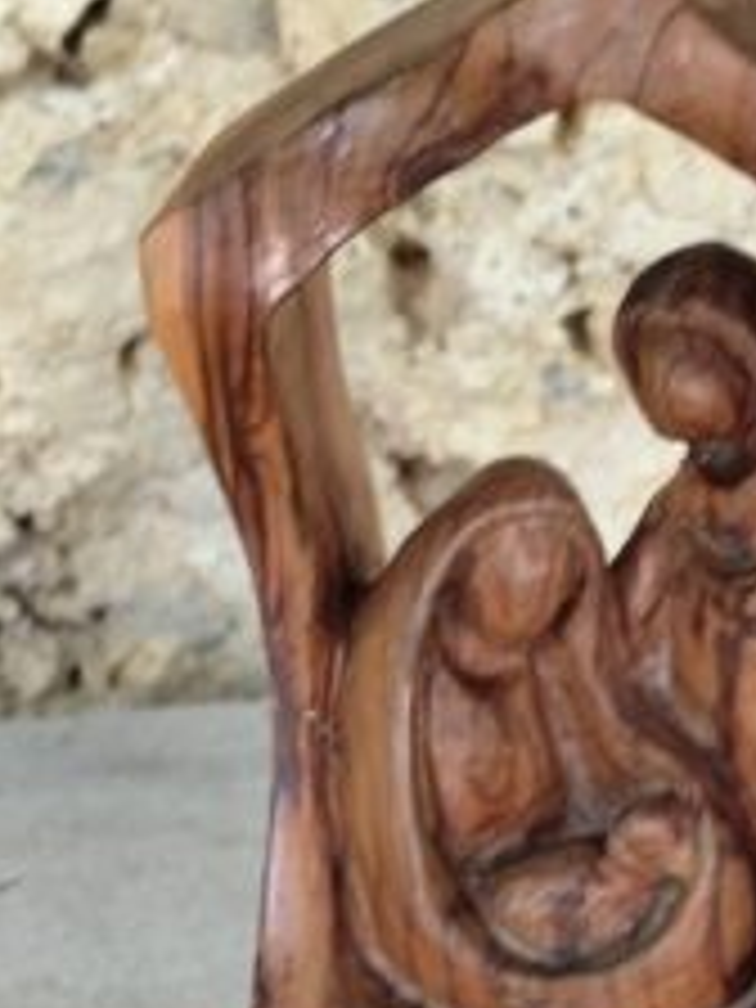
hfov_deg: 8.9
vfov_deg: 11.9
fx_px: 4834
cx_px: 594
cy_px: 675
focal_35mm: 166
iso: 320
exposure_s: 1/33.3
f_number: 1.65
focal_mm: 6.19
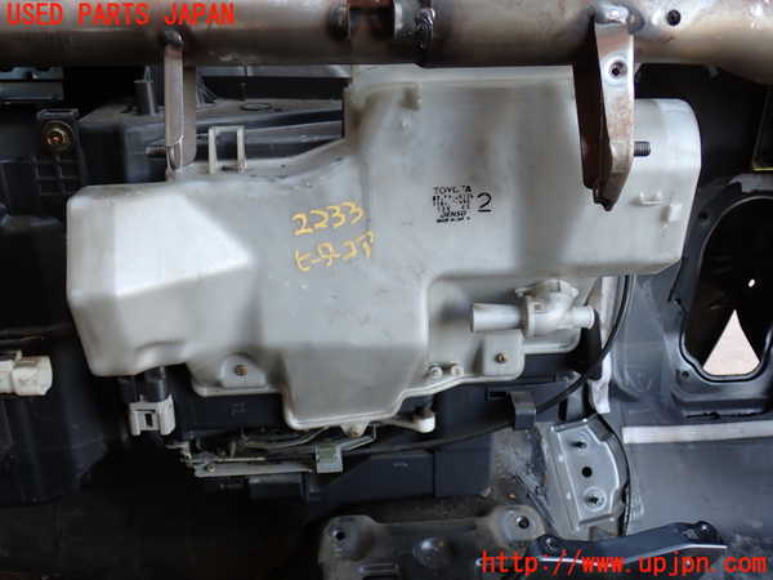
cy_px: 290
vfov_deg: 39.7
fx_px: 804
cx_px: 386
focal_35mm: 36
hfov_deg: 51.4
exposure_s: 1/80
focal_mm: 6.37
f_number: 2.5
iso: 200
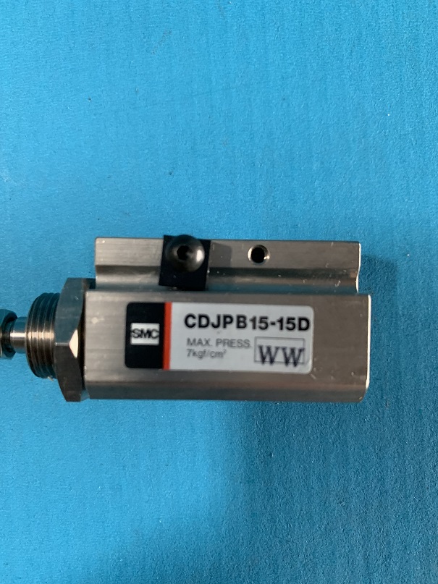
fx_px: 439
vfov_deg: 67.3
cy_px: 292
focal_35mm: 26
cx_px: 219
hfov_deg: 53.1
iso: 400
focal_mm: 4.25
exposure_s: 1/40
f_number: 1.8
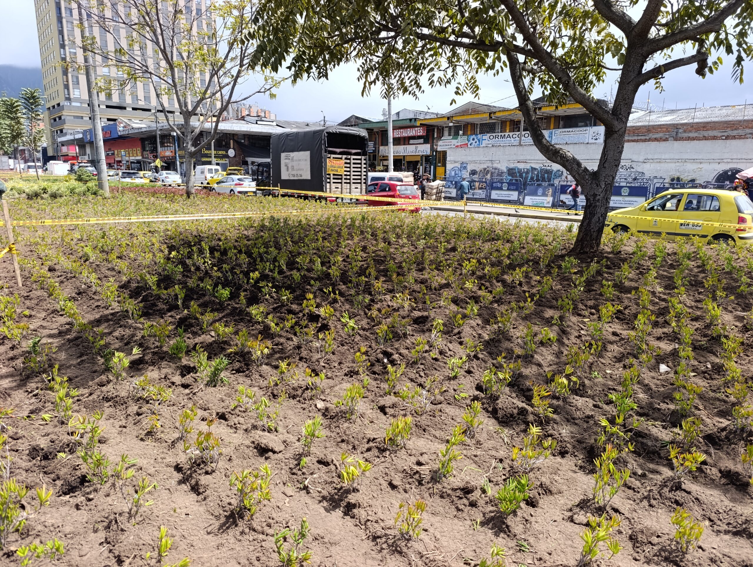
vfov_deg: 59.0
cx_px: 376
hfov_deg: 73.8
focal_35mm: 23
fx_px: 501
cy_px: 284
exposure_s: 1/273
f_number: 1.6
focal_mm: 6.14
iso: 50
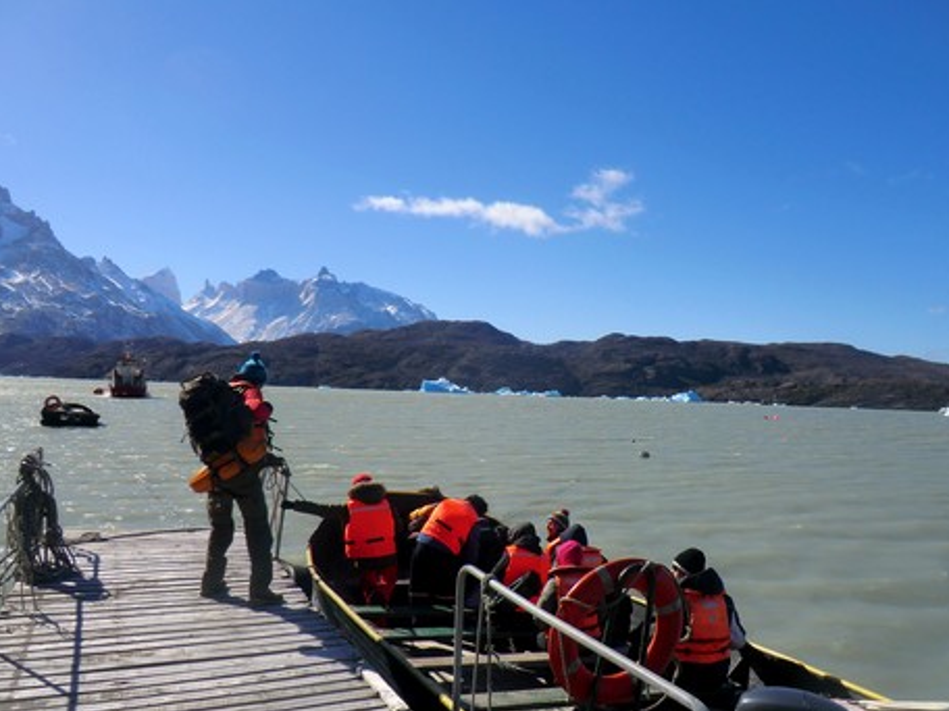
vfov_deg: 49.7
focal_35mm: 28
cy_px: 394
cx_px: 485
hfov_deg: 63.4
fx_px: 768
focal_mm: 4.3
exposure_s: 1/250
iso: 64
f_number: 7.5
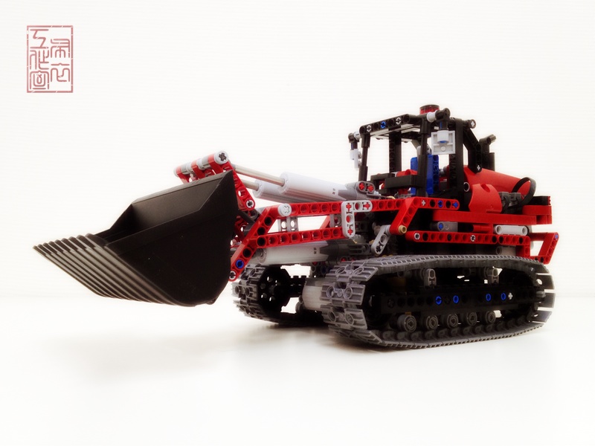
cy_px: 223
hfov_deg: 52.6
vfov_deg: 40.7
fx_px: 602
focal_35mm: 35
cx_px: 298
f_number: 2.4
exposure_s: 1/20
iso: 100
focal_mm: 4.28
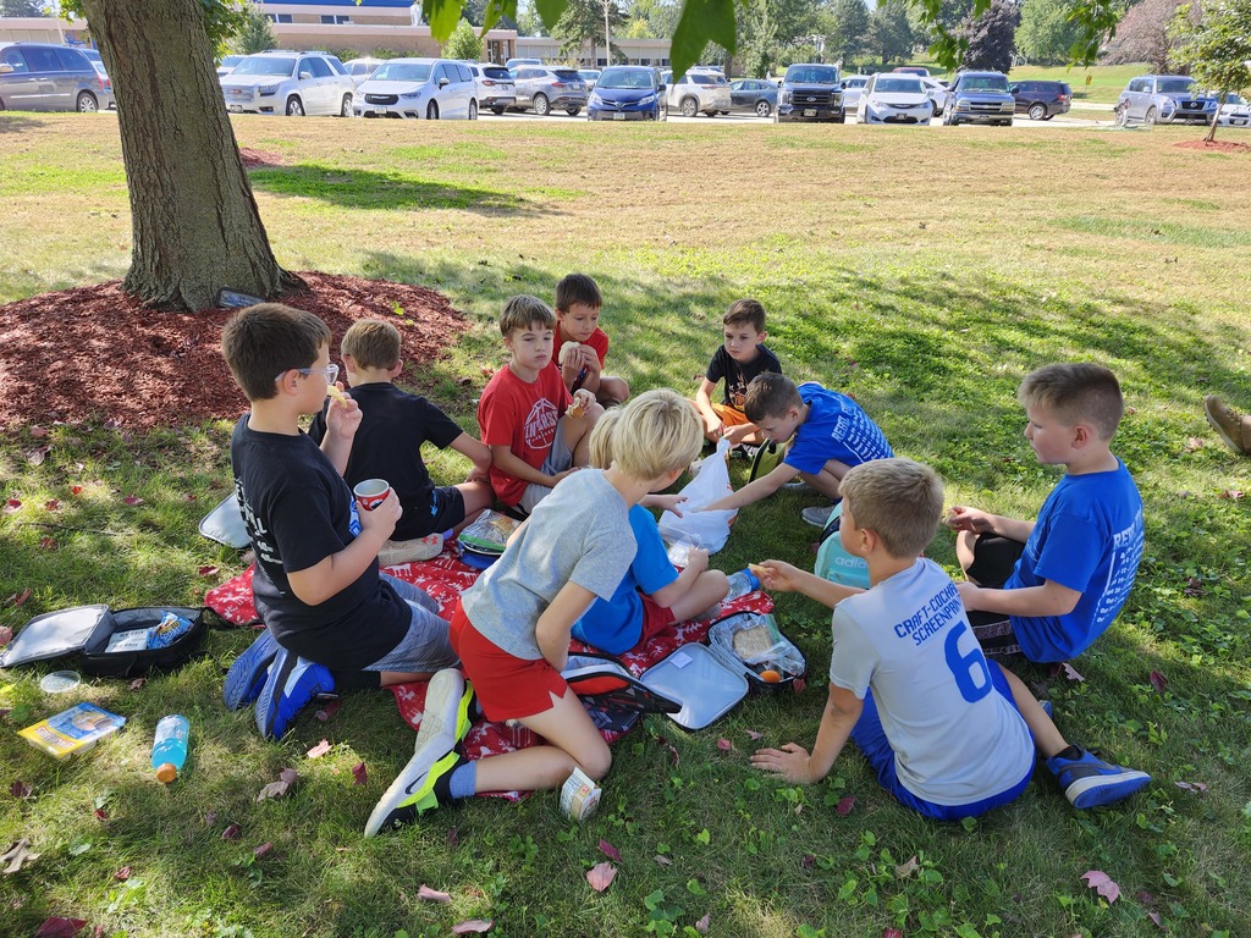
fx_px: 831
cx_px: 626
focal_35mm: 23
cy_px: 469
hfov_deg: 73.9
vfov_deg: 58.9
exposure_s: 1/190
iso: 25
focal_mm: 5.54
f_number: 1.8
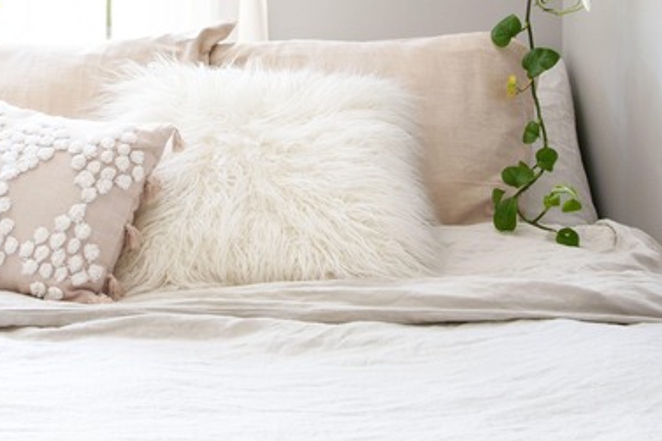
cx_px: 209
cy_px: 4
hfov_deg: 32.1
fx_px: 1140
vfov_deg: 21.2
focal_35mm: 62
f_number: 10
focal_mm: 20
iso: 250
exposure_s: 1/1.25
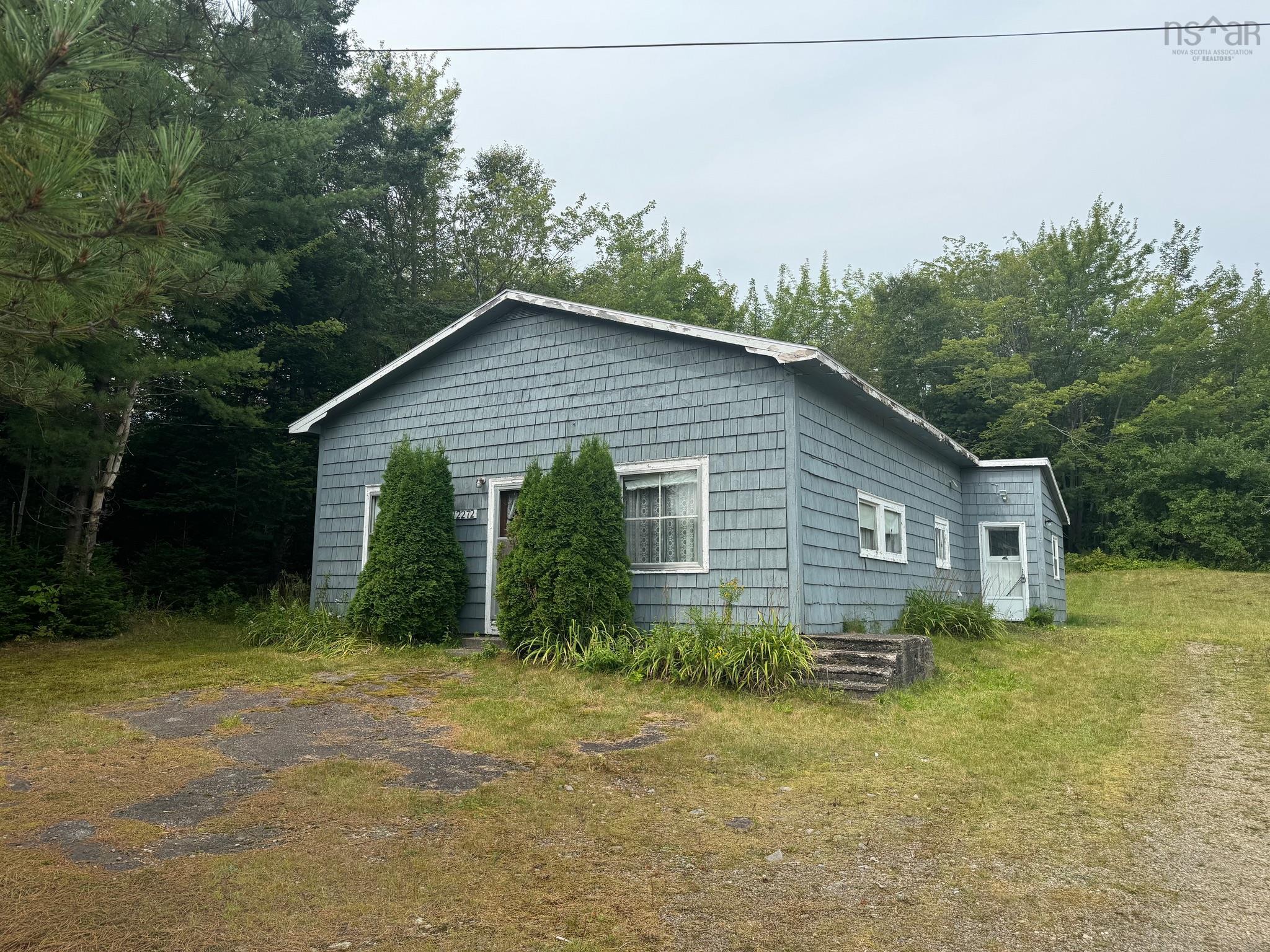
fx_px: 881
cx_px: 635
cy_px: 476
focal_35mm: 24
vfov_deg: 56.8
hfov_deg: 71.6
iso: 80
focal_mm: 6.76
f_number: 1.78
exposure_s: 1/2833
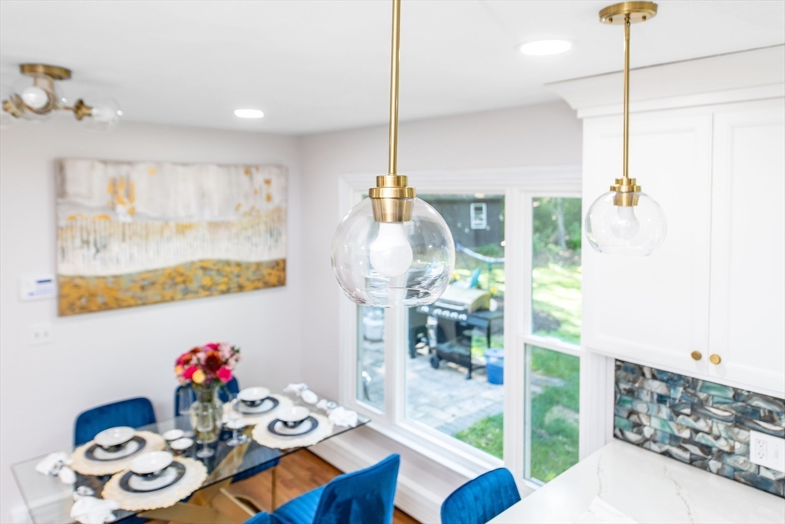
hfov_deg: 73.7
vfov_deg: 53.1
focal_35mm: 24
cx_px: 392
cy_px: 262
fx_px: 523
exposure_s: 1/60
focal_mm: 24
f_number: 3.5
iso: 400
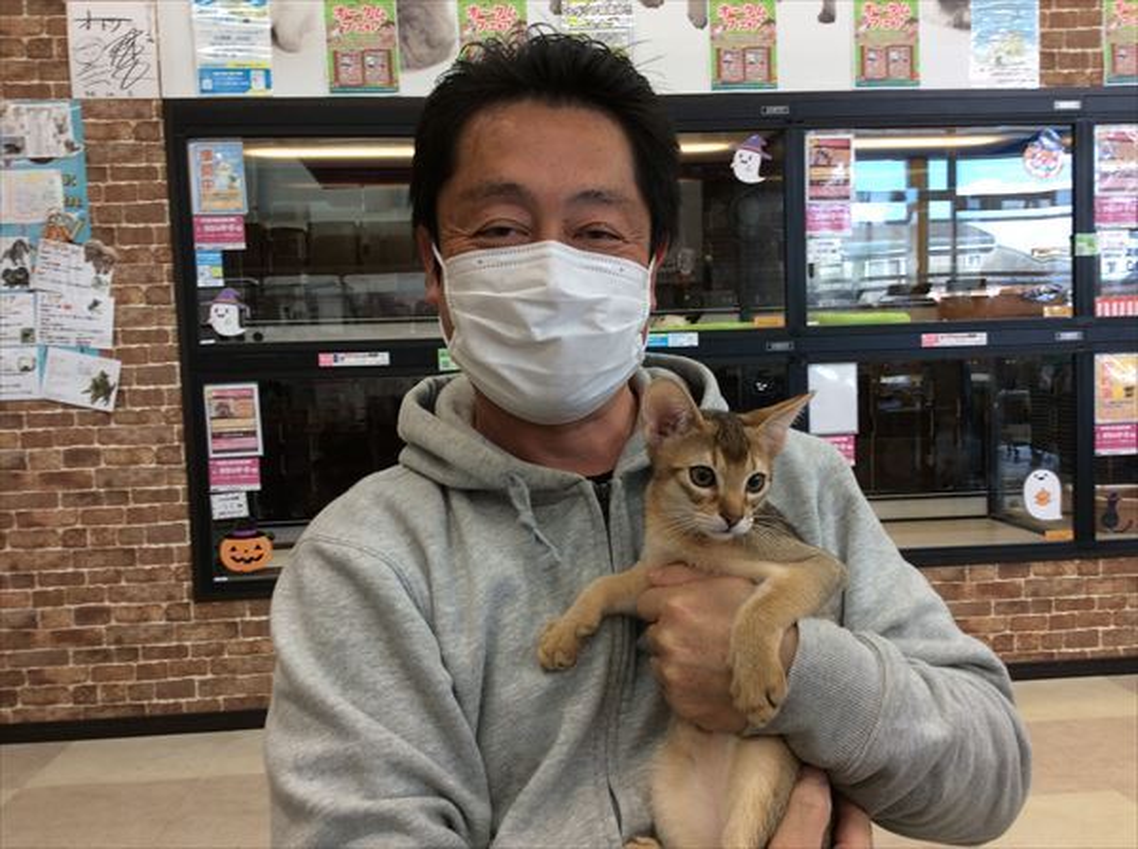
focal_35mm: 32
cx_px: 569
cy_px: 424
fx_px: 1050
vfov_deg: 44.0
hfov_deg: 56.9
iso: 32
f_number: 2.4
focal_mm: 3.3
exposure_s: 1/40
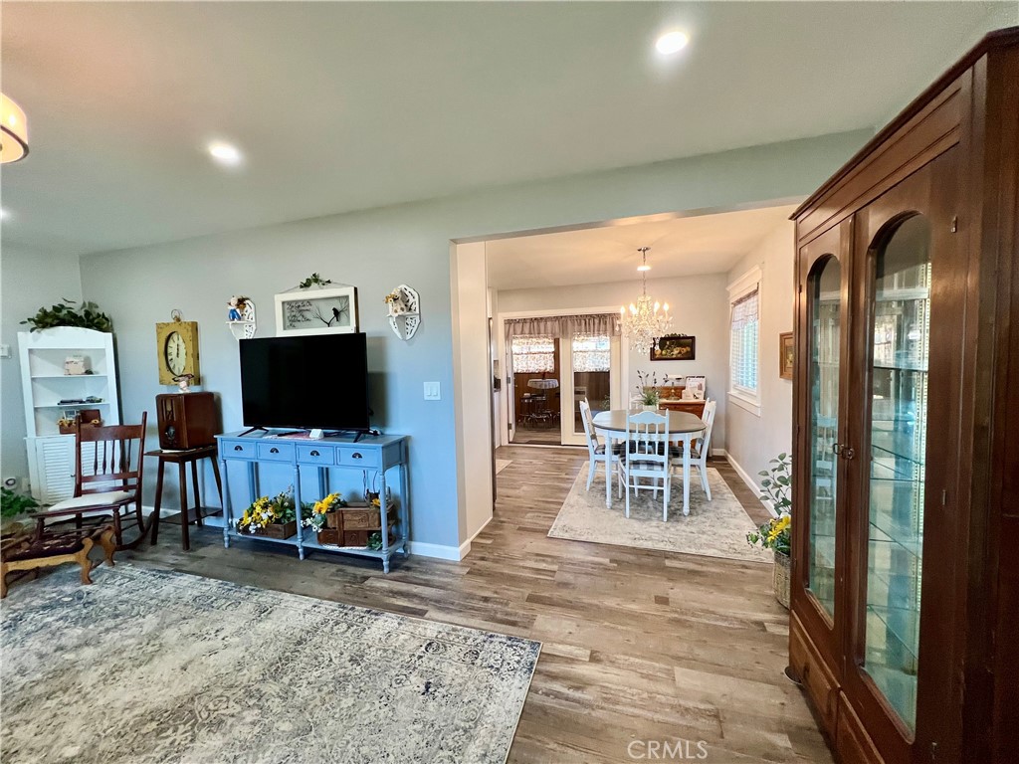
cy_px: 382
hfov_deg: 106.2
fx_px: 383
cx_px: 510
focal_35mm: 13
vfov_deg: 89.9
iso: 200
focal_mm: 1.57
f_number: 1.8
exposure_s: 1/120
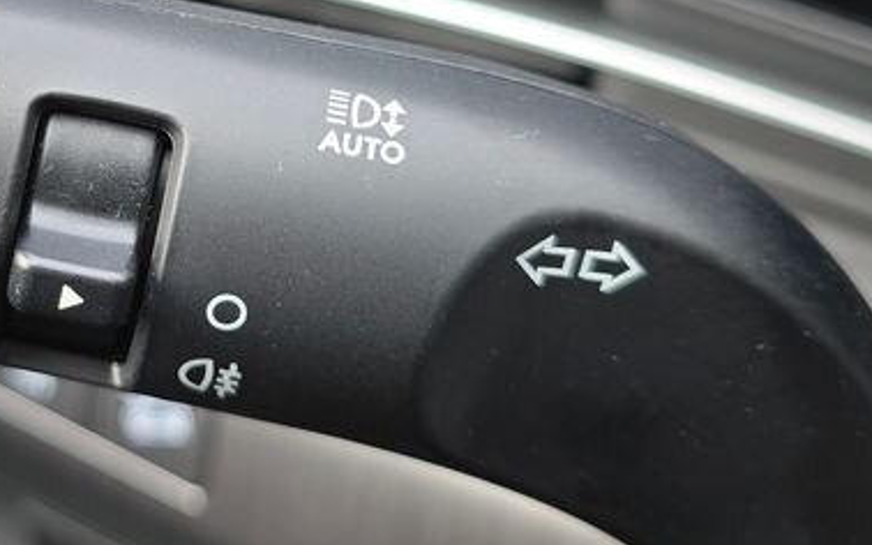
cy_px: 88
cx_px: 155
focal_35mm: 66
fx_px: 1568
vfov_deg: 19.4
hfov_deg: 30.2
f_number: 1.7
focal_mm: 6.3
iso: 64
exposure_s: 1/180
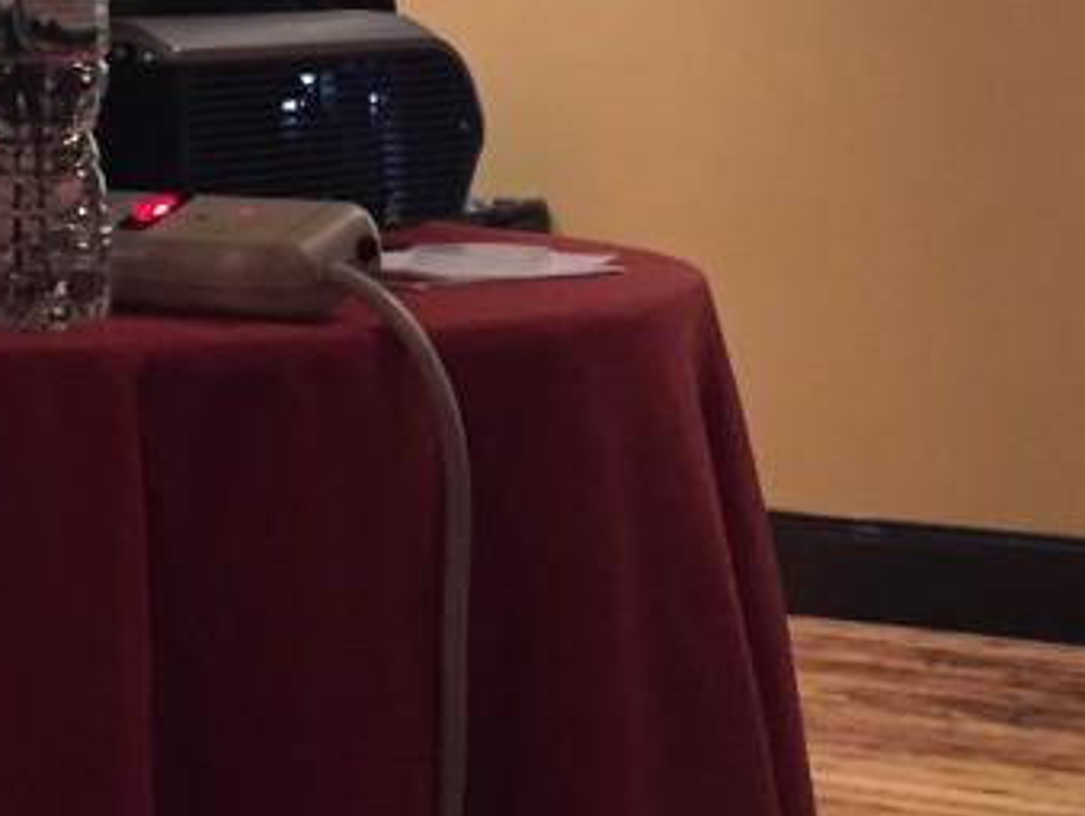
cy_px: -234
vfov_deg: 14.2
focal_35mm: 100
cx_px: 141
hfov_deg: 19.3
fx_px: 3138
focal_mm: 4.15
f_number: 2.2
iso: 320
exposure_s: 1/15
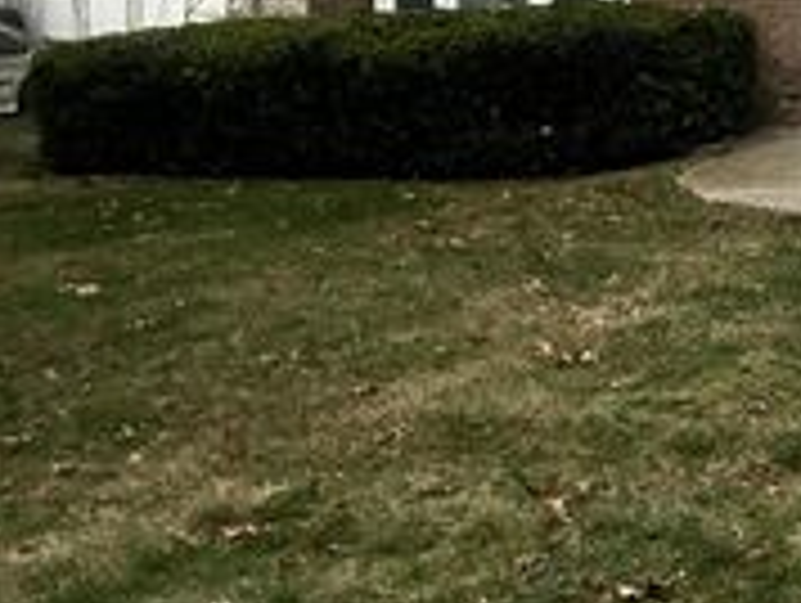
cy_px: -38
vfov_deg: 19.5
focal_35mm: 73
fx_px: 1691
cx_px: 891
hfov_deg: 24.7
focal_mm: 5.1
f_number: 1.6
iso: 800
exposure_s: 1/30
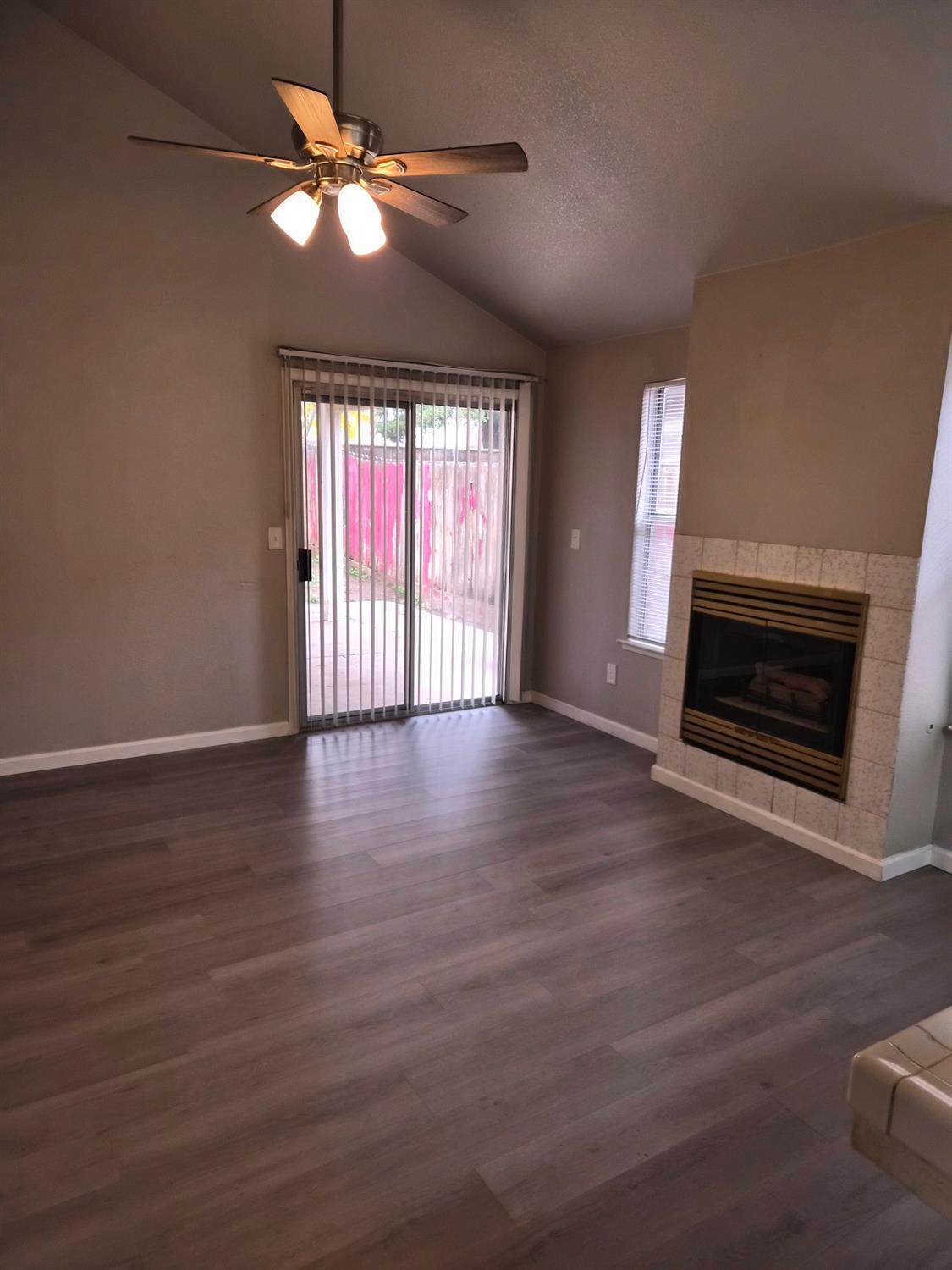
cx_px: 476
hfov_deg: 58.9
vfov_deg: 73.9
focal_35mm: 23
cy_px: 635
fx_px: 843
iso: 250
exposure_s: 1/60
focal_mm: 5.4
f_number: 1.8
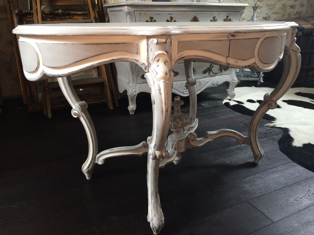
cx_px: 157
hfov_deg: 61.7
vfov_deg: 48.2
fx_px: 263
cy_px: 118
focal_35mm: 29
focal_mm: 4.15
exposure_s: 1/30
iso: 125
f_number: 2.2
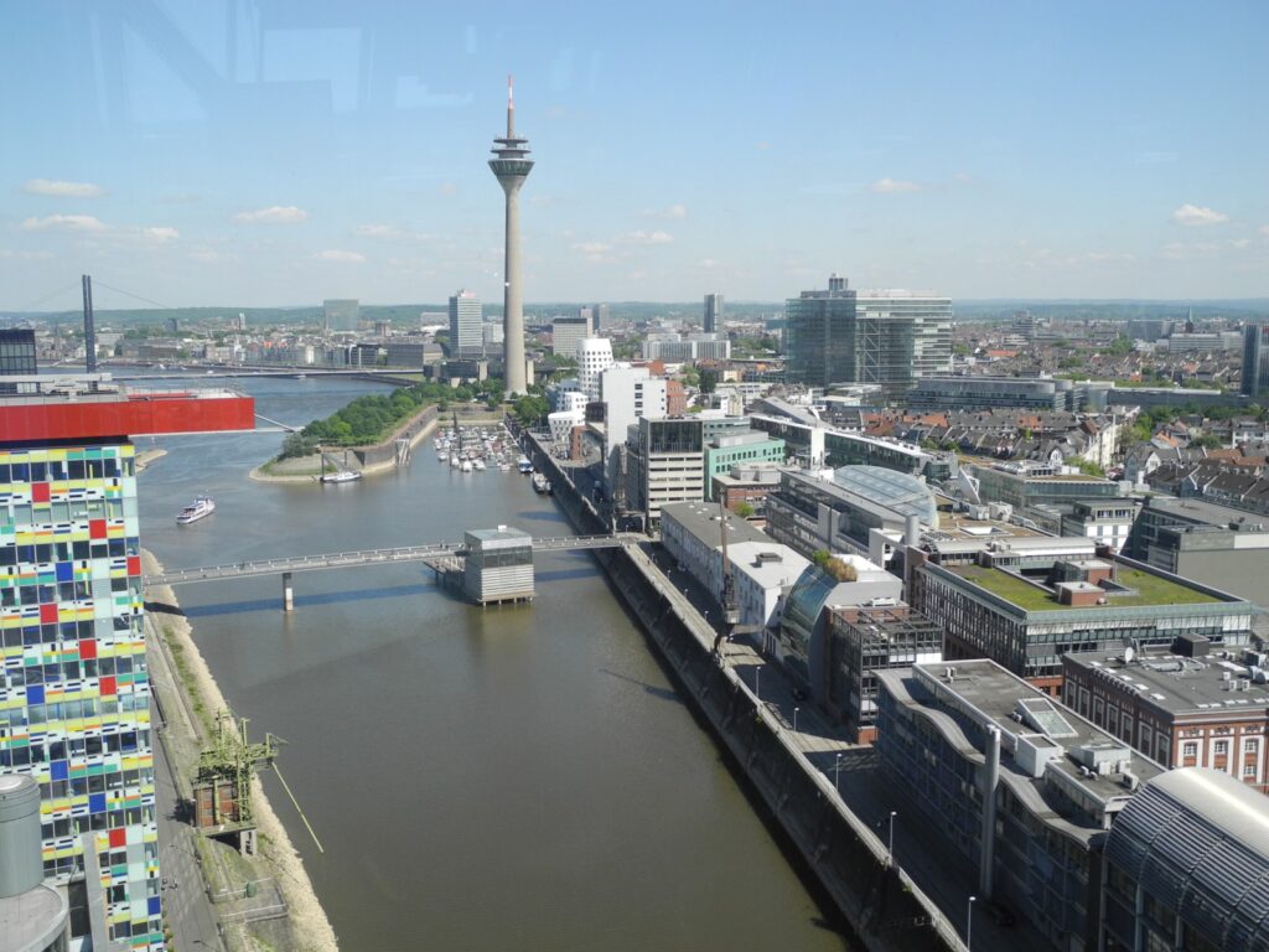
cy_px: 476
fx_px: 1283
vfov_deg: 40.7
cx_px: 634
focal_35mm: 35
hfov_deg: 52.6
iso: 100
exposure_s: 1/727
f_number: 3.2
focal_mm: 7.4
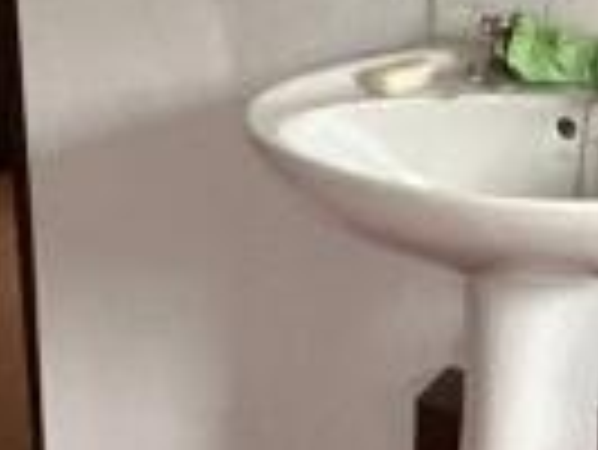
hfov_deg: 18.2
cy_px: 400
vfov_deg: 13.6
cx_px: 315
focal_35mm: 108
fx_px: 1867
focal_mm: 2.22
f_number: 2.2
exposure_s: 1/100
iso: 320
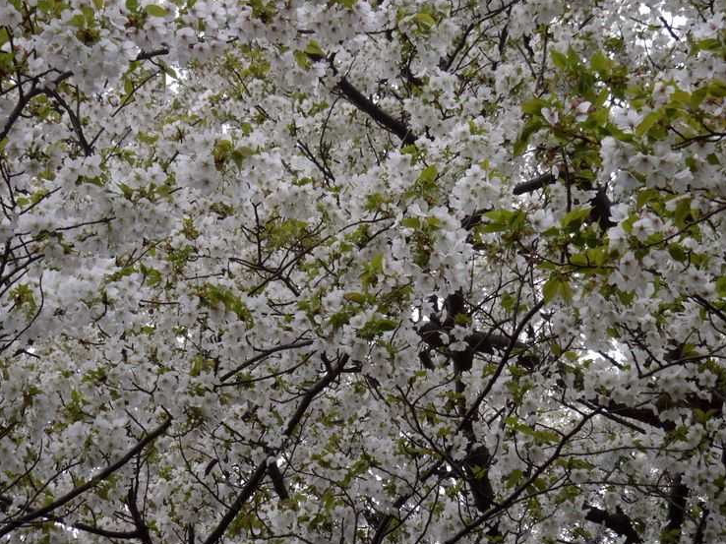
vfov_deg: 11.6
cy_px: 277
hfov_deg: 15.4
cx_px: 376
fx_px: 2684
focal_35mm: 128
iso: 80
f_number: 5.5
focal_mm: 21.22
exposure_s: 1/125
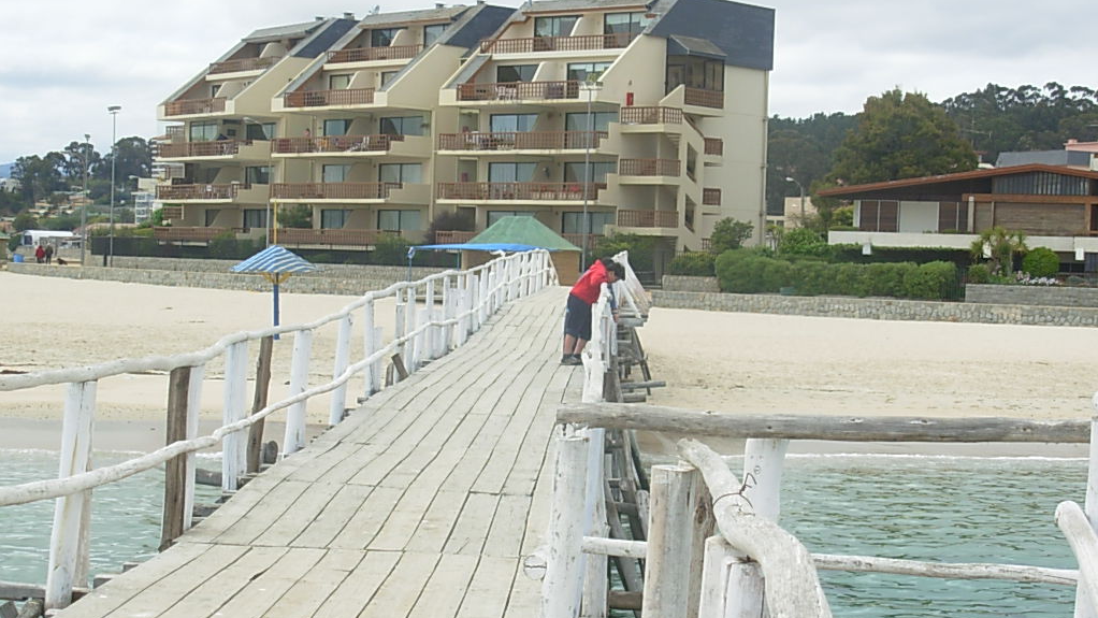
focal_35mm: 83
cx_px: 549
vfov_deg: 14.6
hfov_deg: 25.6
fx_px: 2417
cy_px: 365
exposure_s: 1/704
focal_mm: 12.5
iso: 50
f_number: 3.6
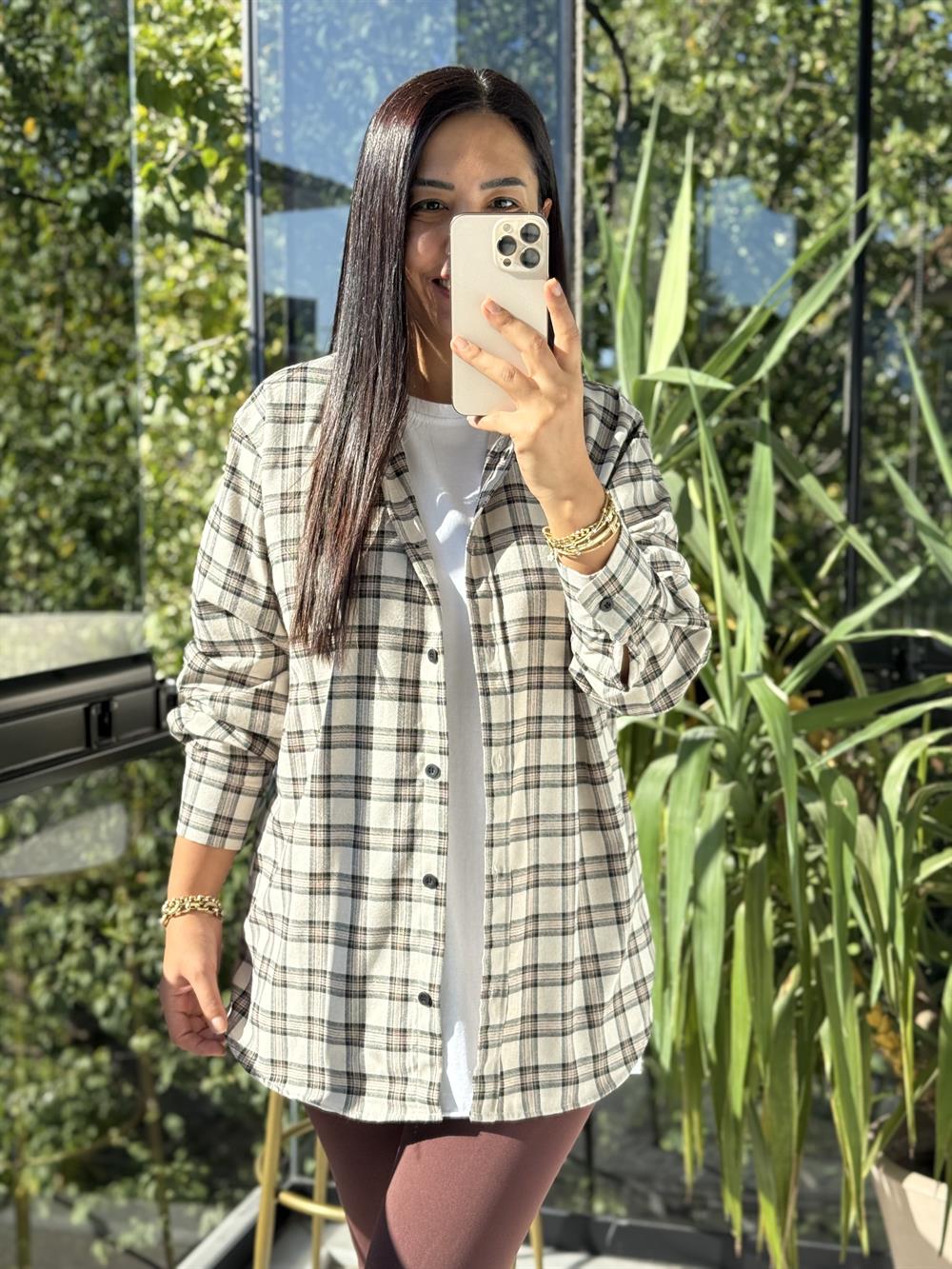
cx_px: 476
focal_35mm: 48
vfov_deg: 39.7
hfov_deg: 30.3
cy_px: 634
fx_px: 1760
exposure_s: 1/1222
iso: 80
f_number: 1.78
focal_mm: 6.76
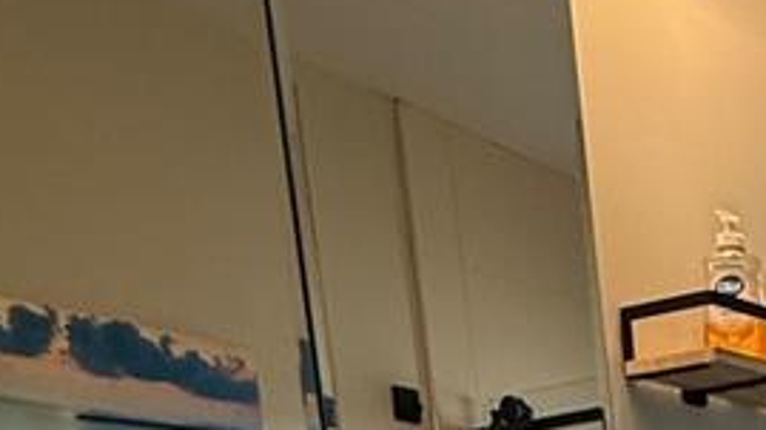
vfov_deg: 14.0
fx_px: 1380
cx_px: 1125
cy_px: 940
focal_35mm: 68
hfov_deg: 24.6
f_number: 2.2
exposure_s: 1/120
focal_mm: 2.22
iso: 400
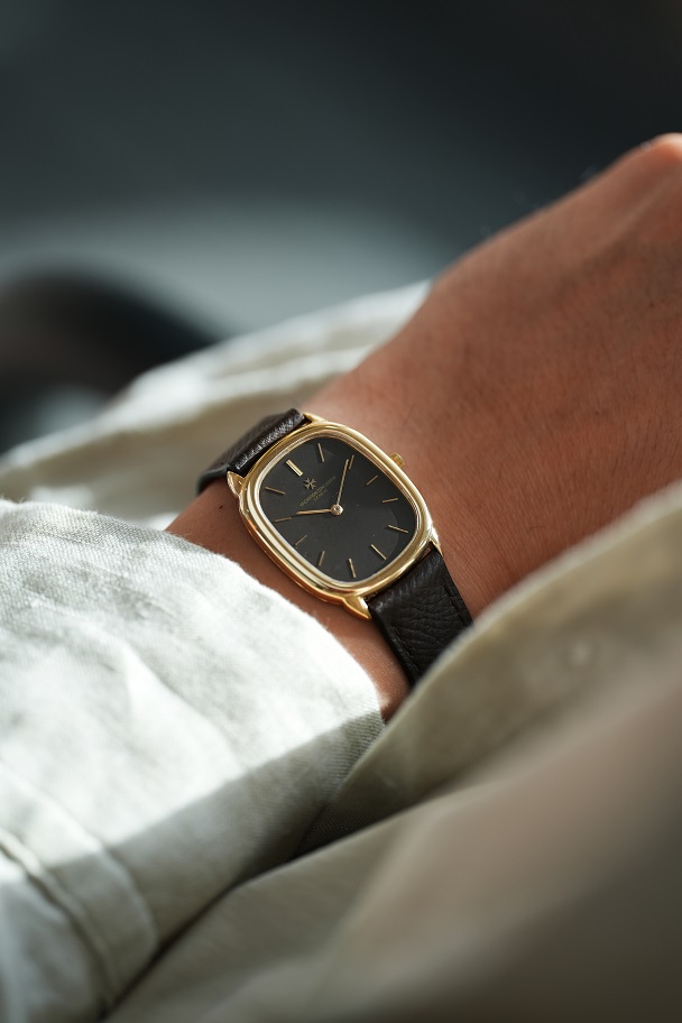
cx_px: 341
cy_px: 512
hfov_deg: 13.0
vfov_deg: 19.5
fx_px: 2984
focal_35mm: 105
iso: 250
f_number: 2.8
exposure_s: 1/250
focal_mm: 105
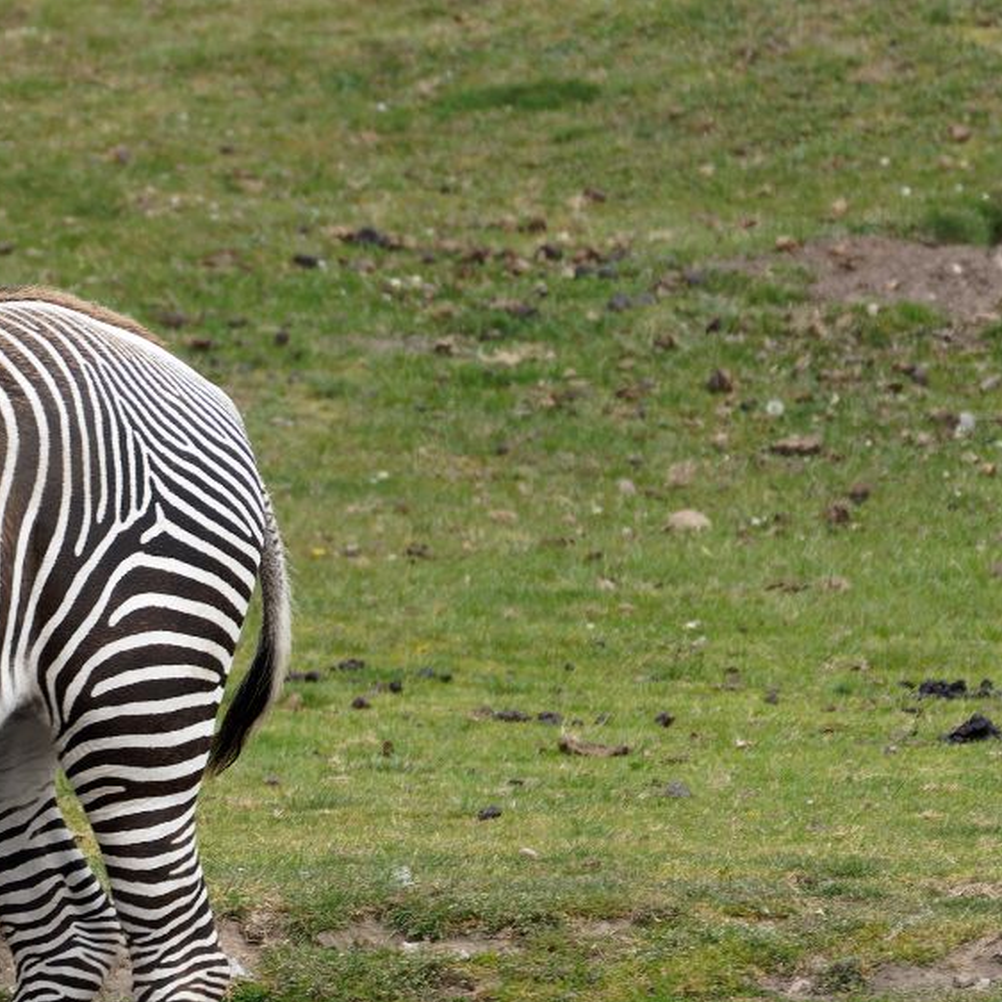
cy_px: 1015
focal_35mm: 852
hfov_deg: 2.1
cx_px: -80
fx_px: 27902
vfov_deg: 2.1
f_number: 6.3
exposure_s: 1/320
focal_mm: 275
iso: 100
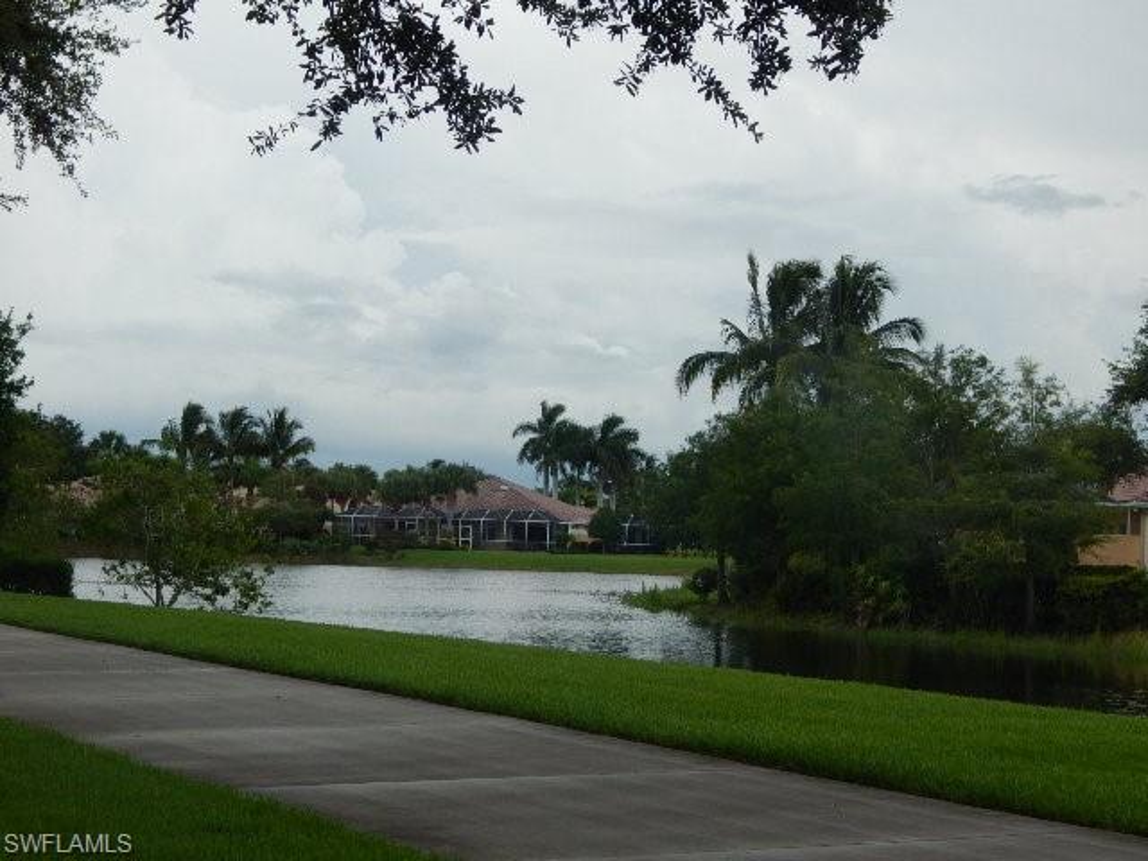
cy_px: 430
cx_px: 574
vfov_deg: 19.6
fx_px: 2487
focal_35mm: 75
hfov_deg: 26.0
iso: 125
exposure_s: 1/800
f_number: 4.2
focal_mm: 13.5
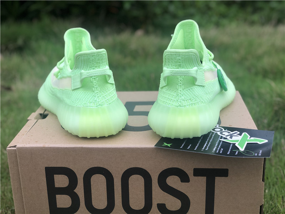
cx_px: 142
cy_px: 107
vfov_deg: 28.0
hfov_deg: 36.8
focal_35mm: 52
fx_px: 428
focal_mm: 6
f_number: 2.4
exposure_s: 1/120
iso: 25
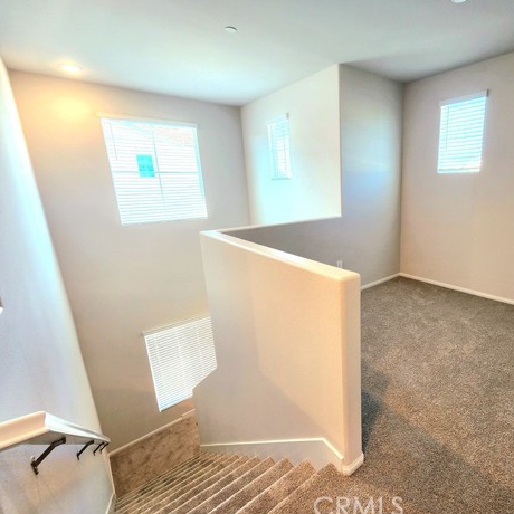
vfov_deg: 87.4
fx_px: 269
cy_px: 255
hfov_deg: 84.3
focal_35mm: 16
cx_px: 344
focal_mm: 2.2
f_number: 2.2
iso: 125
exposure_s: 1/60.2
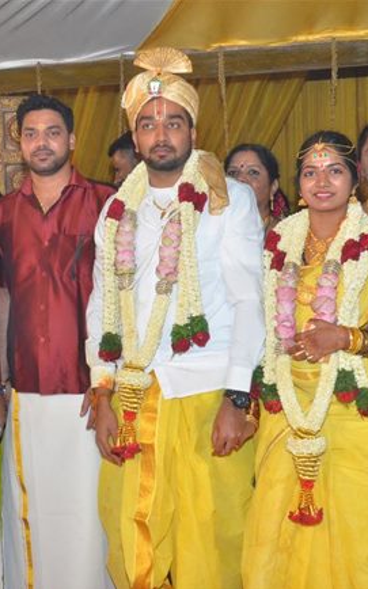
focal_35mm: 51
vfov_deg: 39.6
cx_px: 110
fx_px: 819
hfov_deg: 25.1
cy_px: 295
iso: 1100
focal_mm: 22
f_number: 14
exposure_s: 1/40
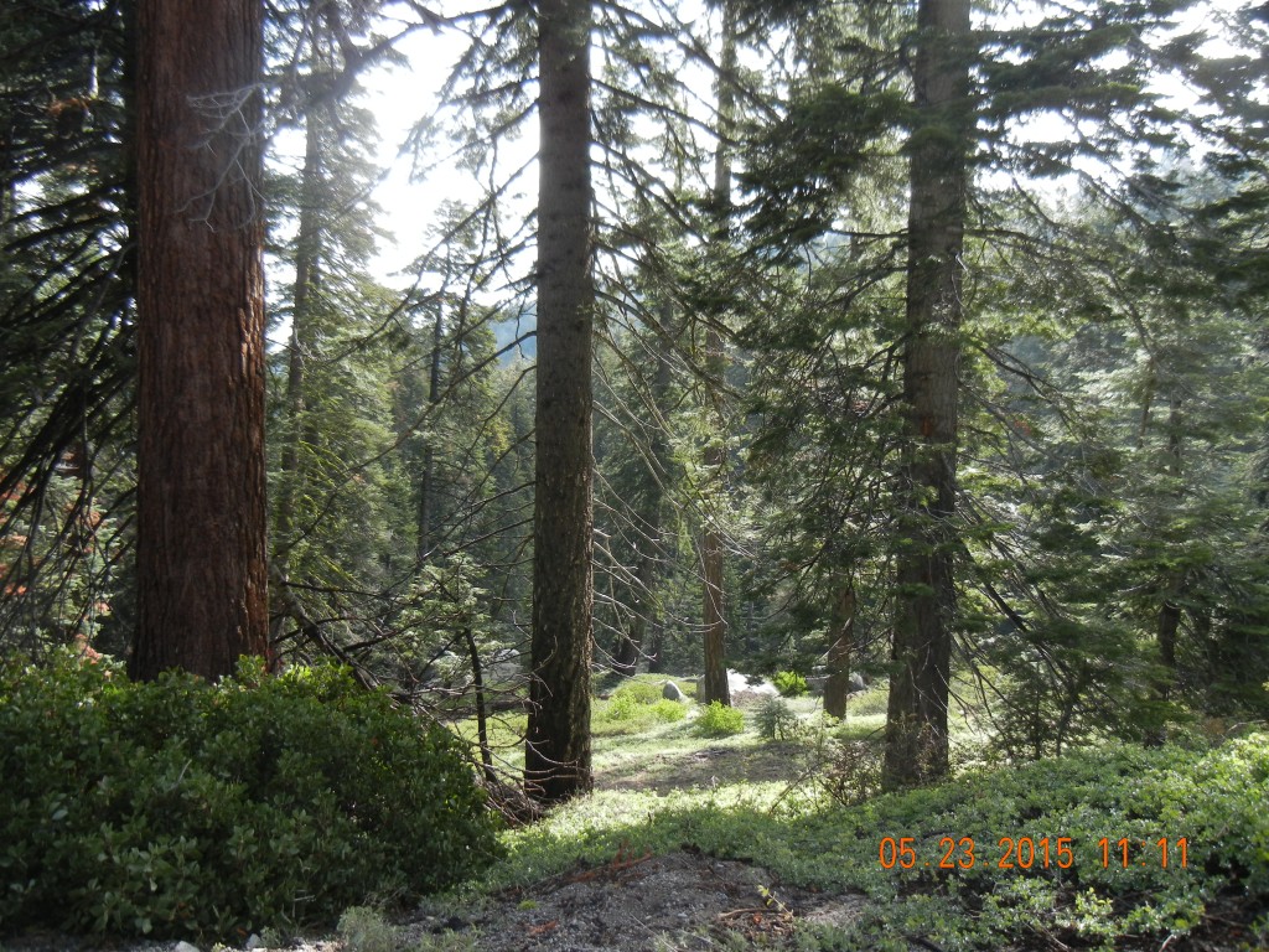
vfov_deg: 46.8
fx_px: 1100
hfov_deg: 60.0
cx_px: 634
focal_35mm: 30
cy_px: 476
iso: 160
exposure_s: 1/247
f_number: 3.5
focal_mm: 5.4
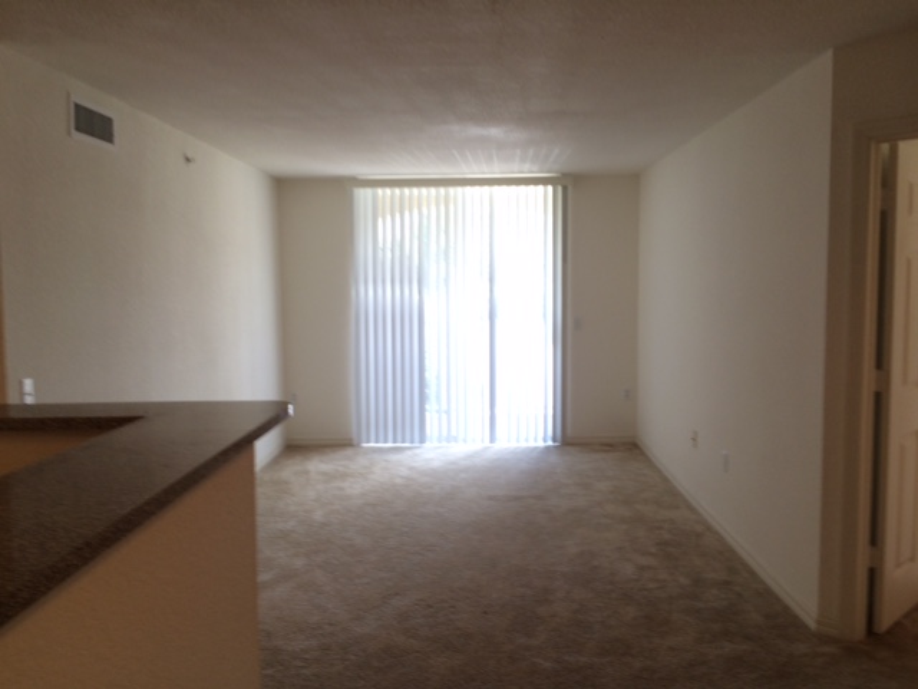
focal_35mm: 29
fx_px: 769
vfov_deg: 48.2
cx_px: 459
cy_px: 344
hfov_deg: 61.7
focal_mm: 4.15
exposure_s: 1/30
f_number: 2.2
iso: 40
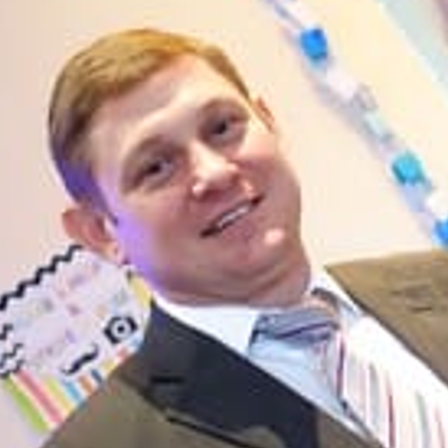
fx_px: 1581
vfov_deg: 16.1
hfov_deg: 15.6
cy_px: 239
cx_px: 523
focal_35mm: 108
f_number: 2
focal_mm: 10.77
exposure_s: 1/25
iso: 3200
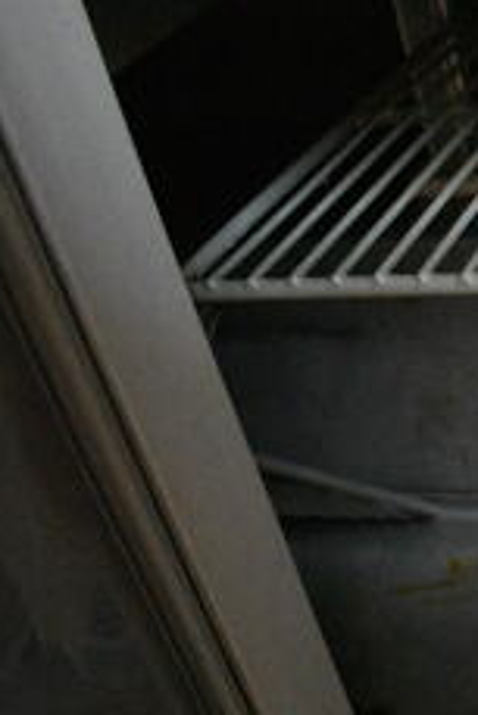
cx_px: 900
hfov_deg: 15.7
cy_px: 328
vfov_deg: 28.0
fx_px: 1432
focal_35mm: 72
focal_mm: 18
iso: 5600
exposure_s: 1/125
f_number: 3.5
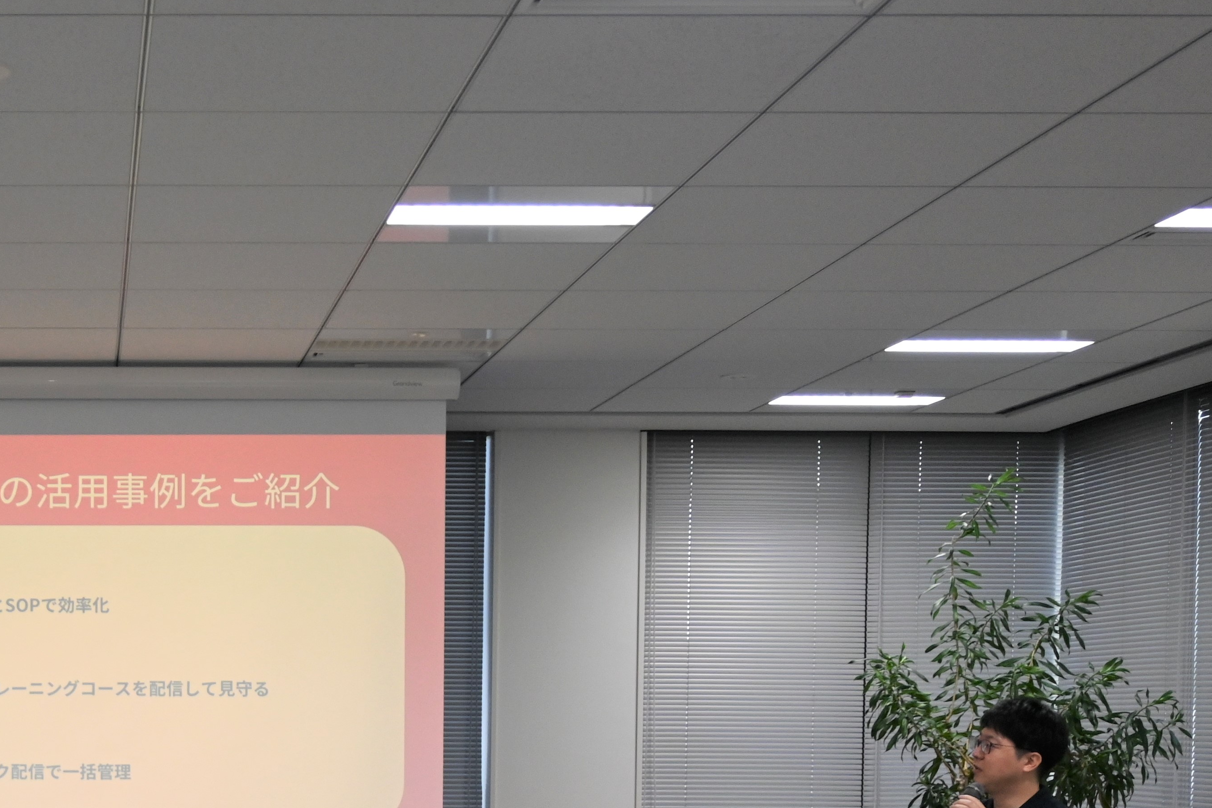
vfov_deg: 19.8
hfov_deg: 28.7
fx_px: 2239
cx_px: 55
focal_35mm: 67
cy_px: 815
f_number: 4
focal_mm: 21.5
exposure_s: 1/125
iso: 640
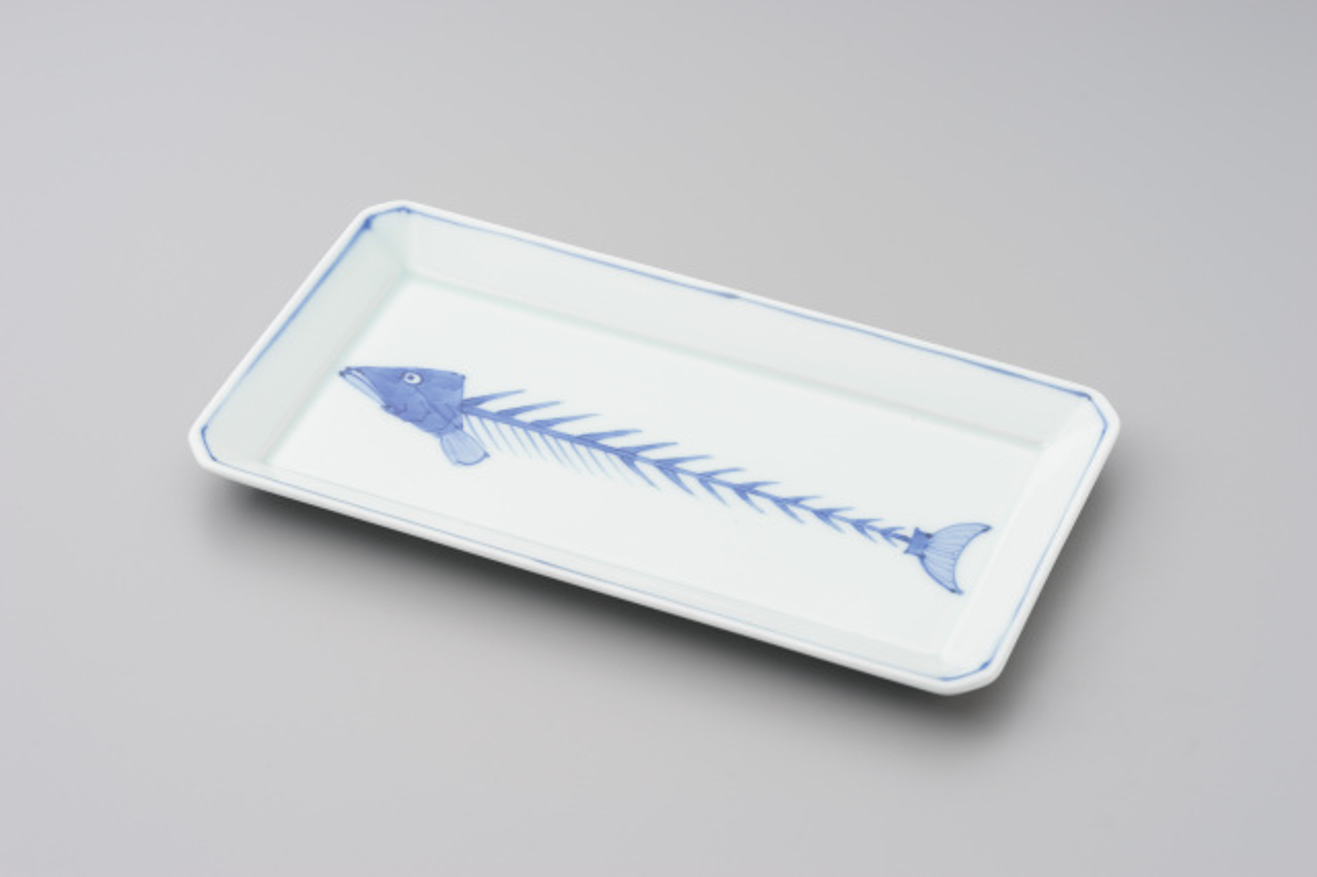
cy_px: 438
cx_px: 658
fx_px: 3291
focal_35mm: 90
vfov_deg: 15.2
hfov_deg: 22.6
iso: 200
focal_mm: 90
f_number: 11
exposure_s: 1/125
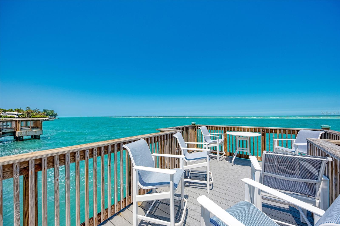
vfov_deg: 81.2
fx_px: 132
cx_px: 170
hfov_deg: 104.3
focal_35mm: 14
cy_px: 113
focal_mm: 14
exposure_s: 1/200
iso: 400
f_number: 7.1
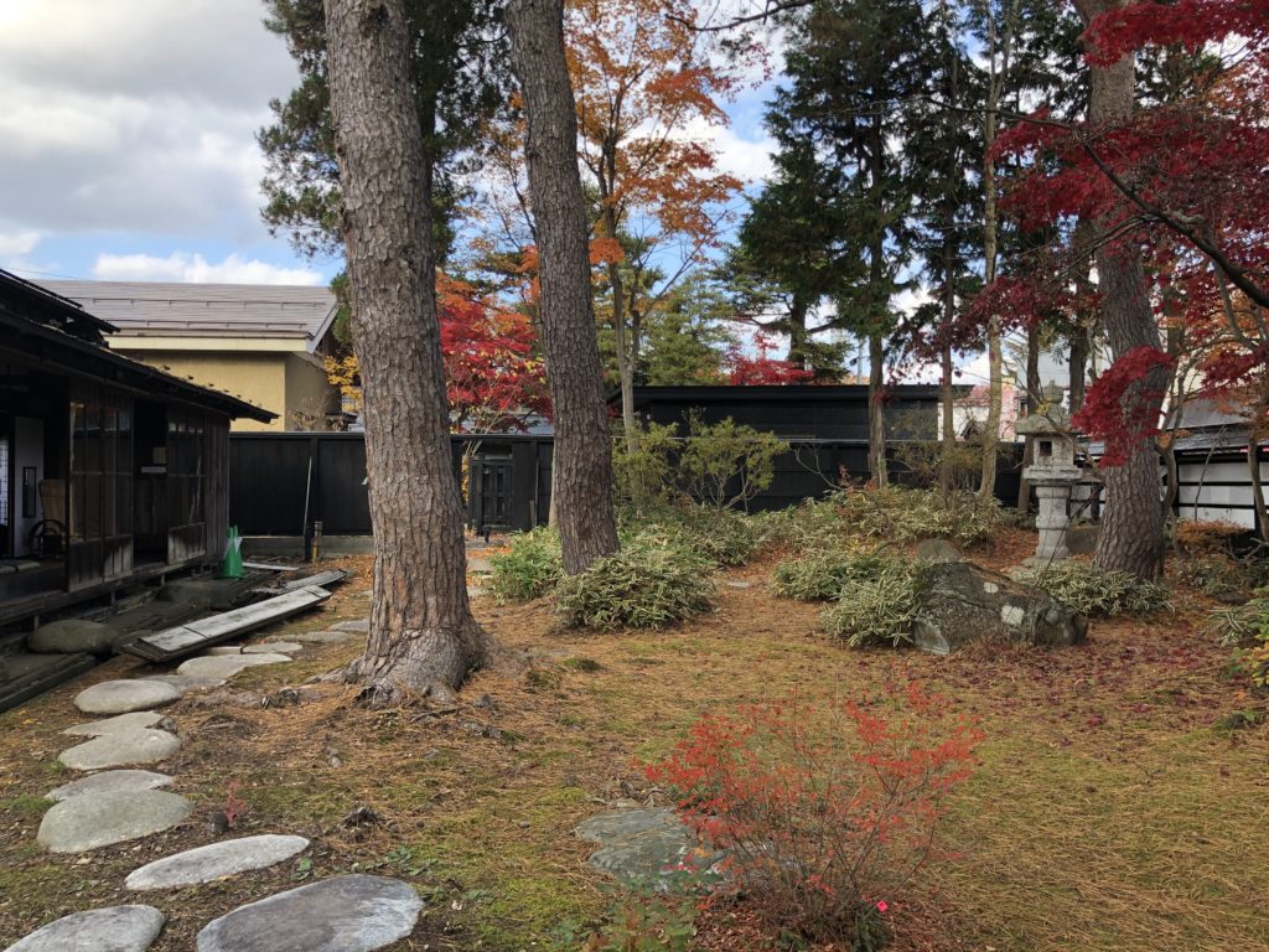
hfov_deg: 63.4
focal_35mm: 28
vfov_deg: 49.7
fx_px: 1026
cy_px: 476
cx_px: 634
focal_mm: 4
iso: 20
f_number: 1.8
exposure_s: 1/252
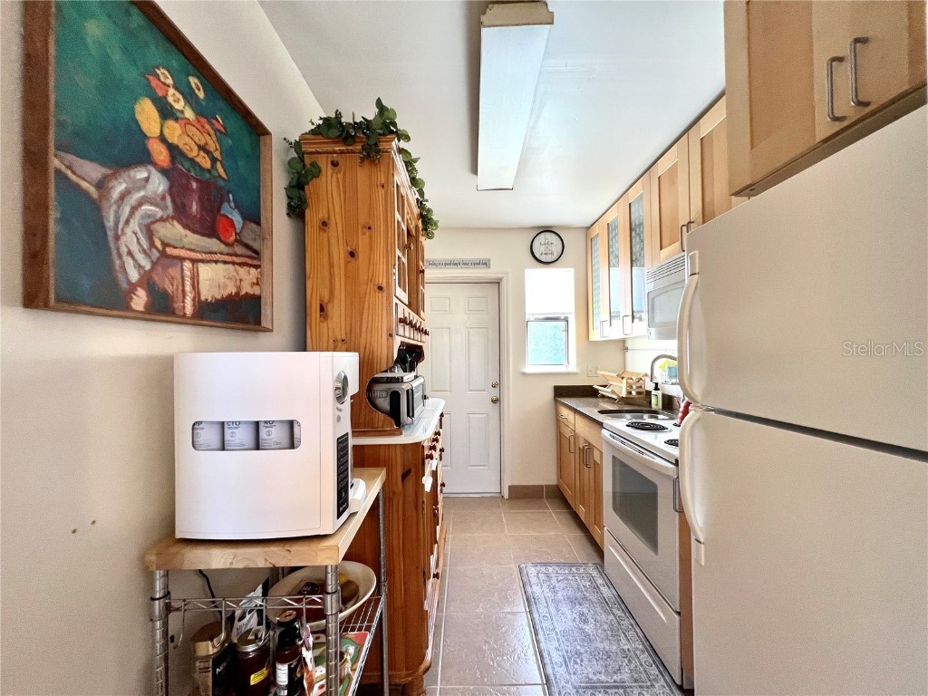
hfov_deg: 106.2
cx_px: 464
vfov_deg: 89.9
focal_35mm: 13
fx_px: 349
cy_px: 348
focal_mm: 1.57
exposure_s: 1/60
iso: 125
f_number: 1.8
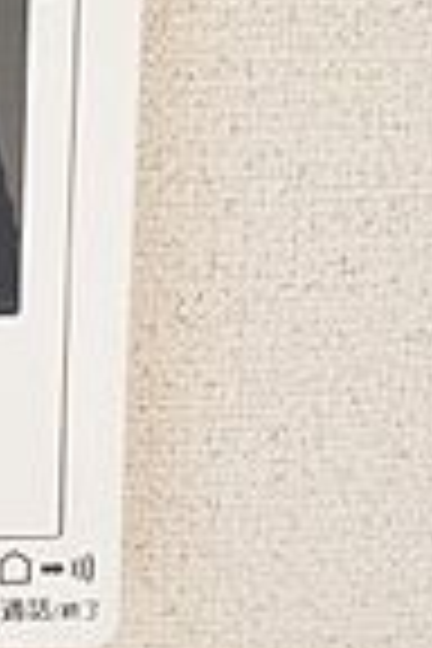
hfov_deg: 14.4
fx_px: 1620
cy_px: 356
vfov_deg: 22.6
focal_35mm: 90
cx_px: -171
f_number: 2.4
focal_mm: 4.3
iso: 100
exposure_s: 1/60
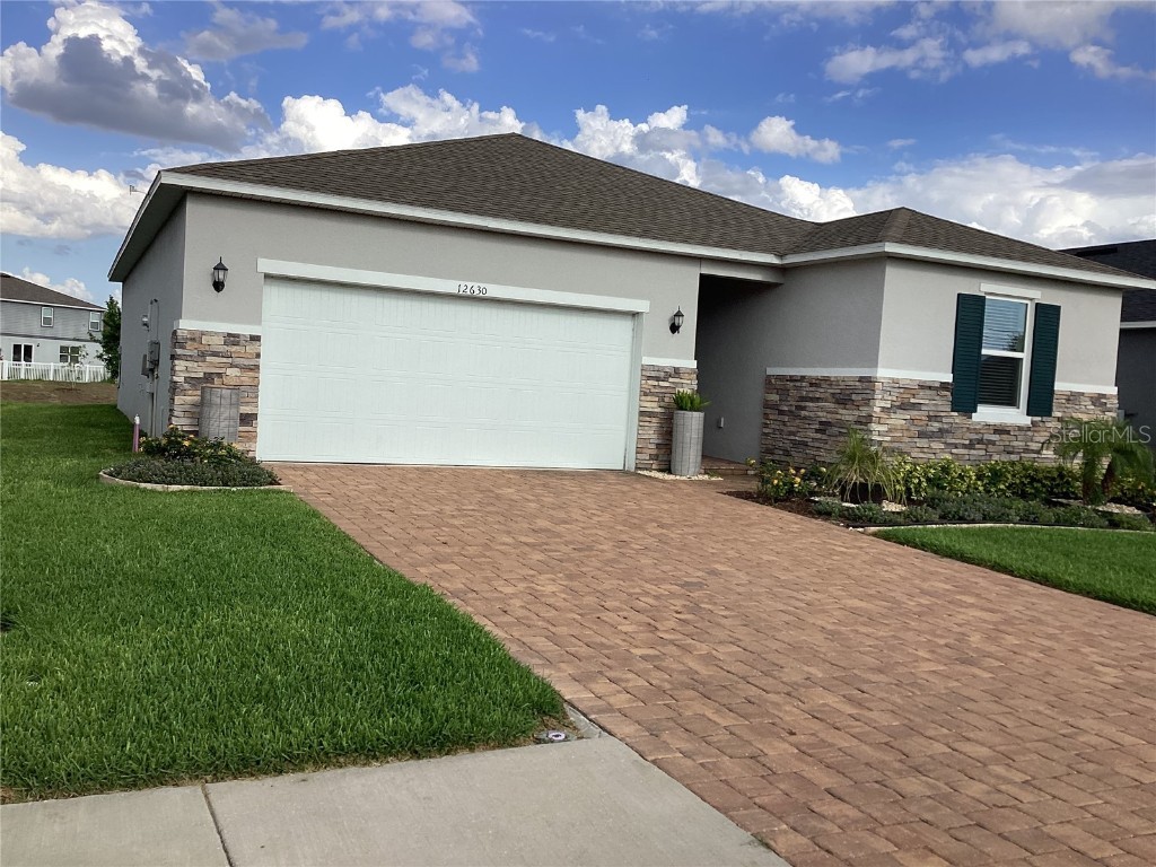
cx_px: 578
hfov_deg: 58.4
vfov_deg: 45.4
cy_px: 434
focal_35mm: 31
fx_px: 1035
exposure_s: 1/1058
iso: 25
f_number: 2.4
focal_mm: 3.3
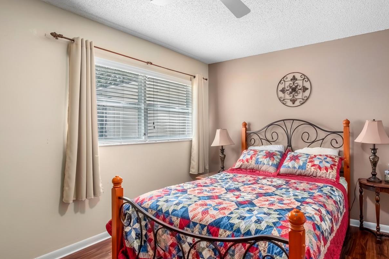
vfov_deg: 61.9
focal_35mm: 20
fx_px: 216
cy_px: 126
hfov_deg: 83.3
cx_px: 227
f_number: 9
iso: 250
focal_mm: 10
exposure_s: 1/3
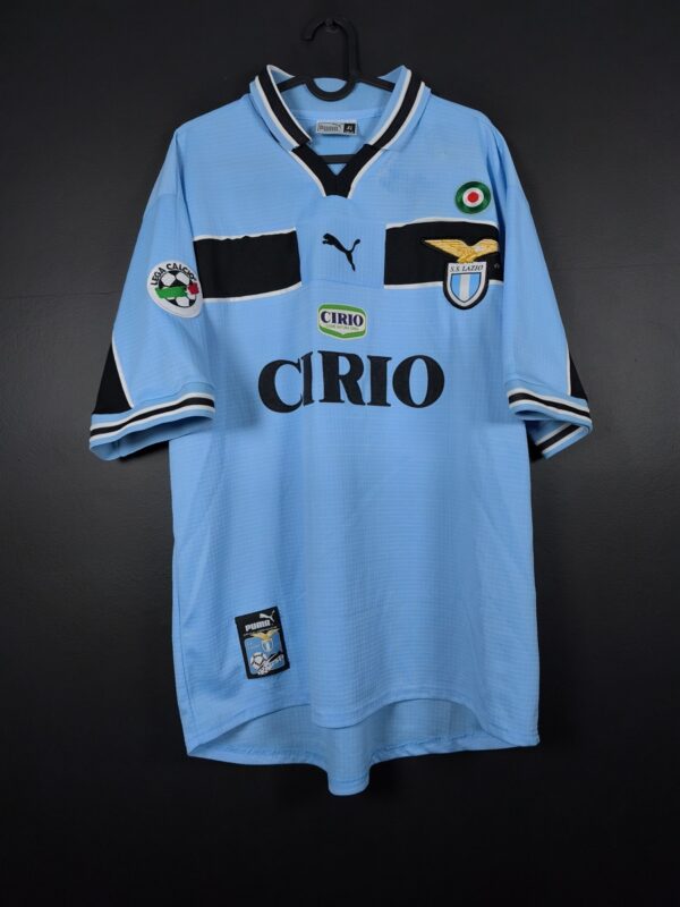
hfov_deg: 58.9
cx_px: 340
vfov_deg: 73.9
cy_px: 454
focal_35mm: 23
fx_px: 602
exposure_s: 1/160
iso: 400
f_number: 1.6
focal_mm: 6.57
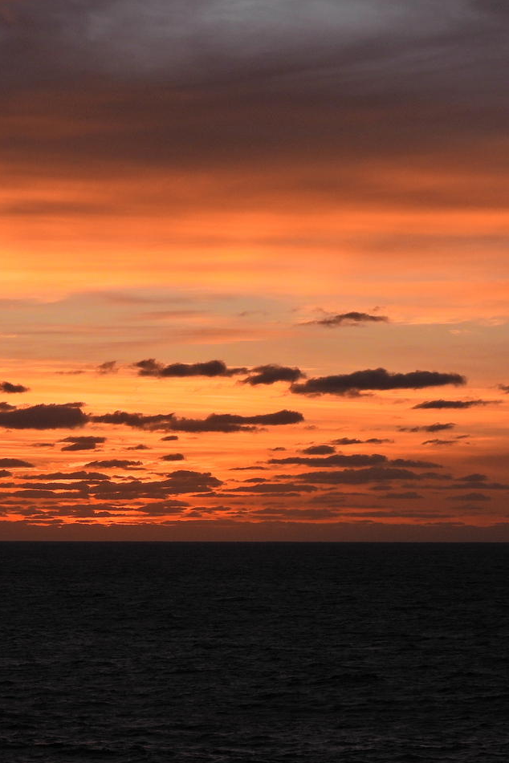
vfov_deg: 15.4
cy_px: 383
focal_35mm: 133
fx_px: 2820
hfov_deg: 10.3
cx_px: 60
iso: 100
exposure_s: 1/640
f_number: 4
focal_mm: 17
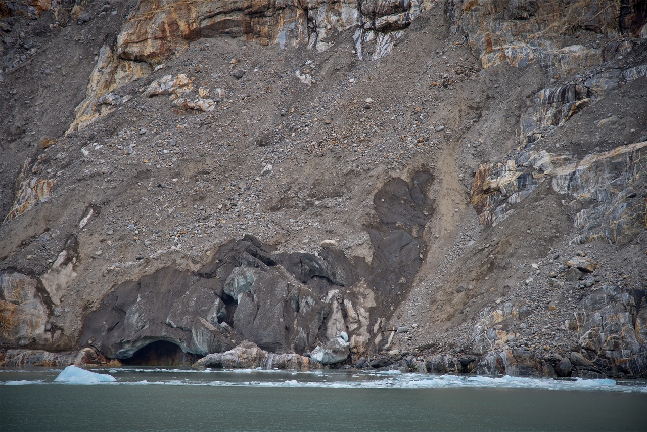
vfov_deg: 11.4
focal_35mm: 120
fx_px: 2157
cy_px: 216
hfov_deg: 17.1
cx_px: 324
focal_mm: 120
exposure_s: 1/250
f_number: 4
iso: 140
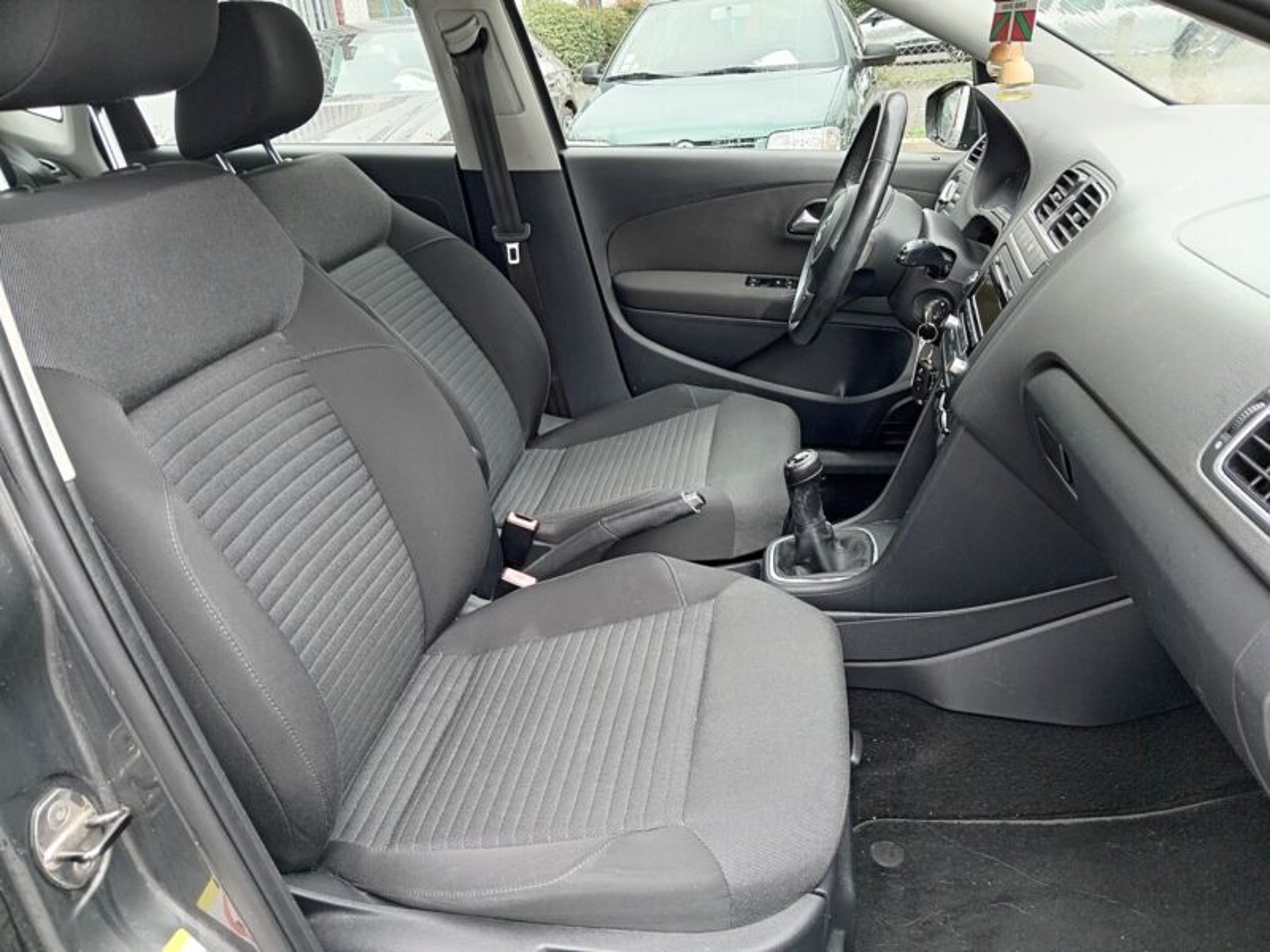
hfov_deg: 69.4
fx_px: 917
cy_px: 476
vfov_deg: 54.9
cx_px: 635
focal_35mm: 25
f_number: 1.8
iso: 111
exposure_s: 1/50
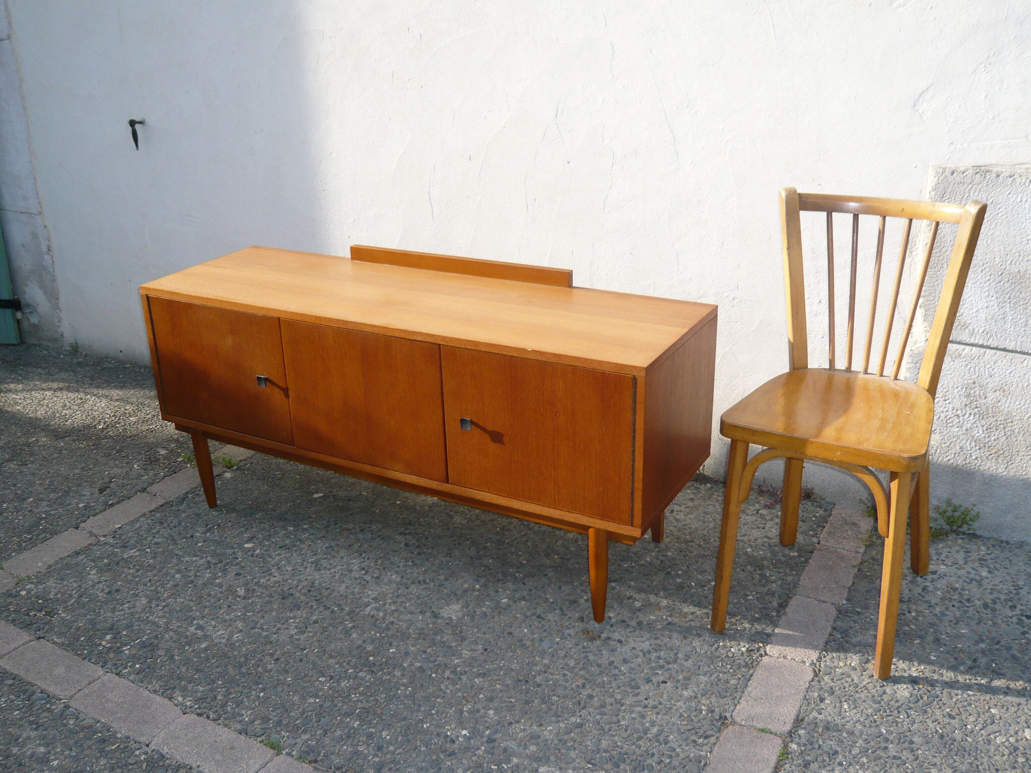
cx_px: 516
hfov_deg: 54.0
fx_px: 1013
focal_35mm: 34
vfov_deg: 41.8
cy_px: 386
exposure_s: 1/400
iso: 100
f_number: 3.1
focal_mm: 5.5
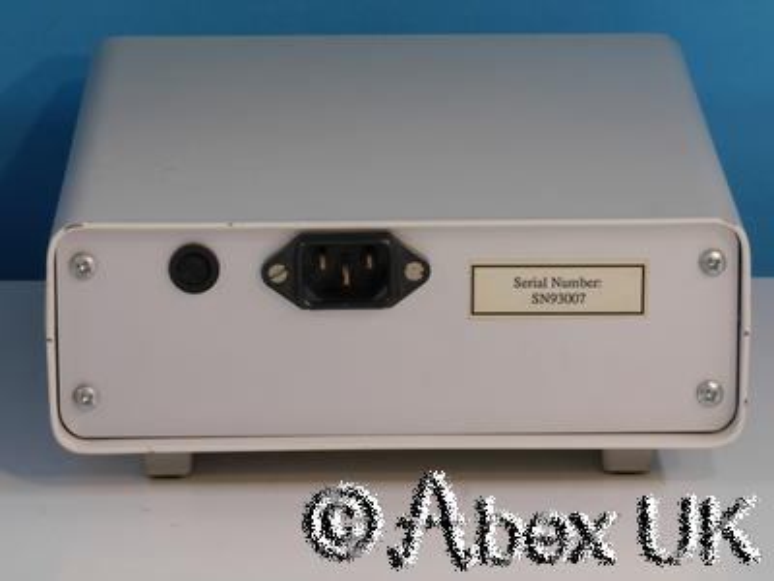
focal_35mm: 204
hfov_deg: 9.7
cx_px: 387
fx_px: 4561
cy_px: 290
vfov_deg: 7.3
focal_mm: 102
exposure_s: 1/2.5
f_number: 22
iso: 800
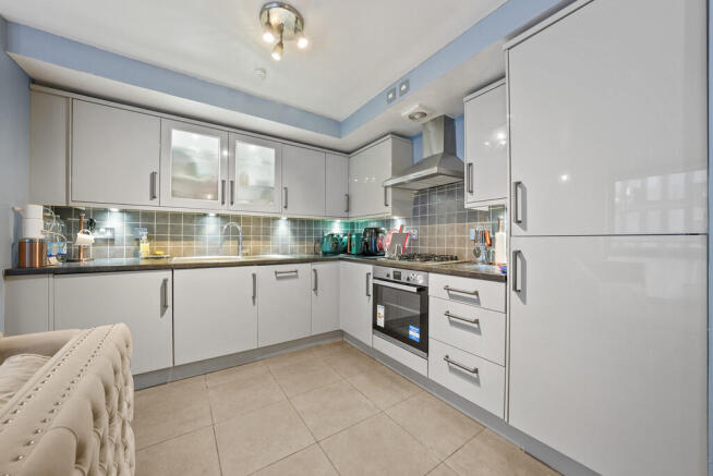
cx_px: 356
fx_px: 238
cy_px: 238
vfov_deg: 90.1
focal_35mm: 12
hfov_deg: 112.6
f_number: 8
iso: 250
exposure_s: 4
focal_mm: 12
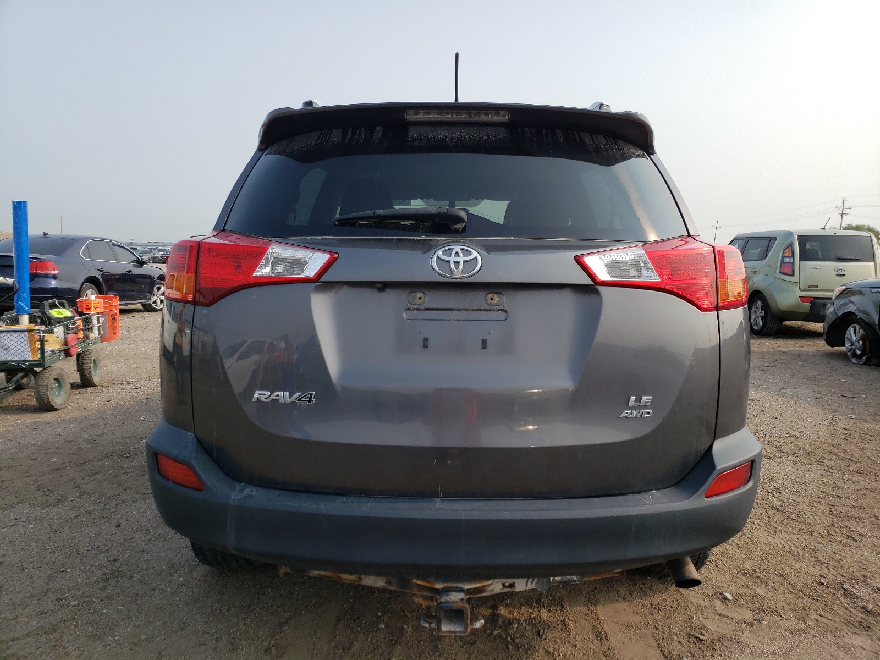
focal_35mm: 26
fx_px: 661
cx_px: 440
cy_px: 330
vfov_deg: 53.1
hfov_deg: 67.3
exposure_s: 1/2500
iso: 50
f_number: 1.5
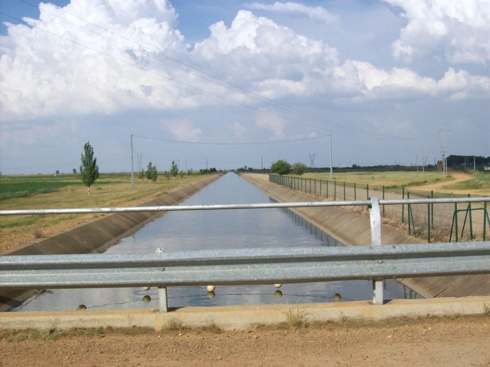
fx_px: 637
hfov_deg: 42.1
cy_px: 184
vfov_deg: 32.2
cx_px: 245
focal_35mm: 45
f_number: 5.4
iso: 80
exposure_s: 1/691
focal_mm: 7.6
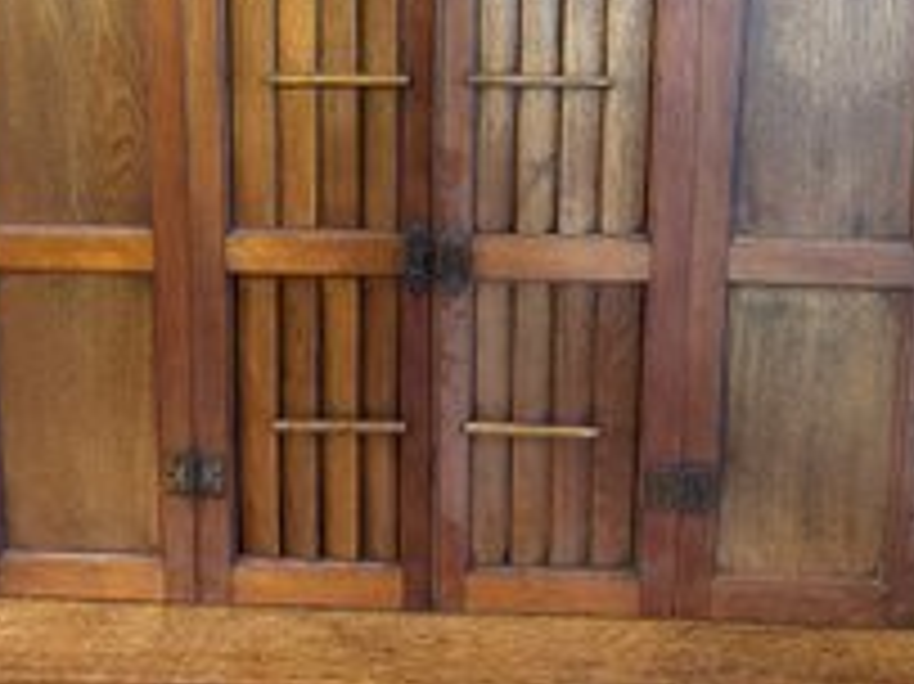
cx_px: 421
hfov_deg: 42.9
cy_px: 115
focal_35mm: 44
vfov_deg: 31.8
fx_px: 1161
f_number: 1.5
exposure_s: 1/60
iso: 500
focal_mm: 5.7
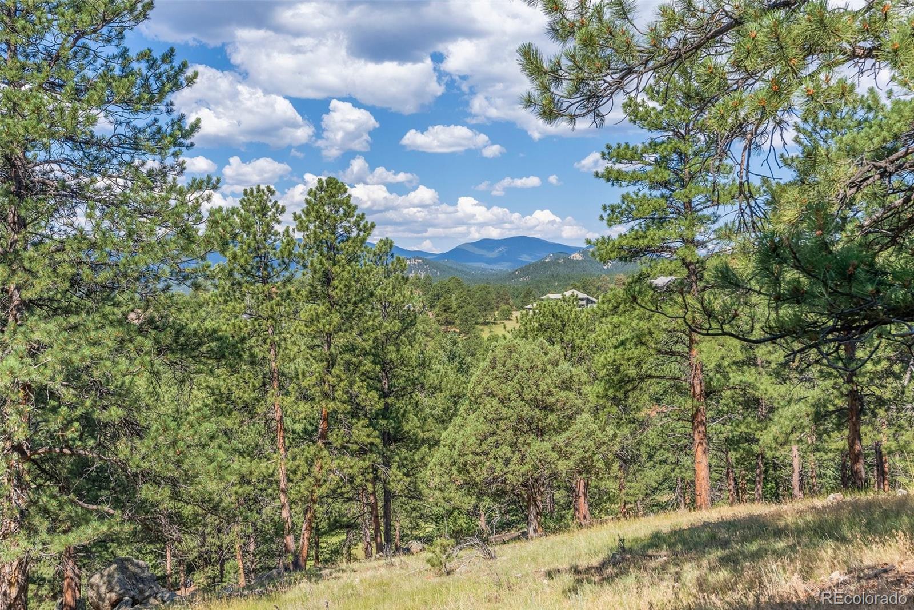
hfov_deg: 54.4
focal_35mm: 35
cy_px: 305
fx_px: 889
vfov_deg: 37.9
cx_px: 457
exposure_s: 1/200
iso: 640
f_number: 8
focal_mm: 35
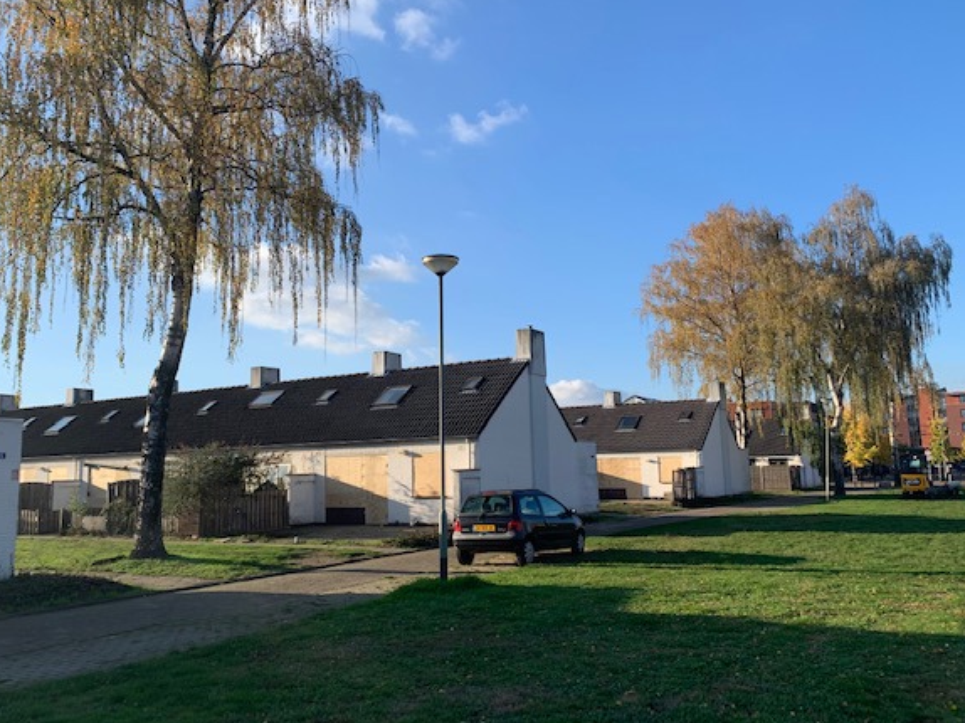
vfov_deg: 48.2
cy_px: 356
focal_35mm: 29
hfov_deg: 61.7
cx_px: 462
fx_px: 808
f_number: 1.8
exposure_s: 1/1560
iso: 25
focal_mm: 4.25
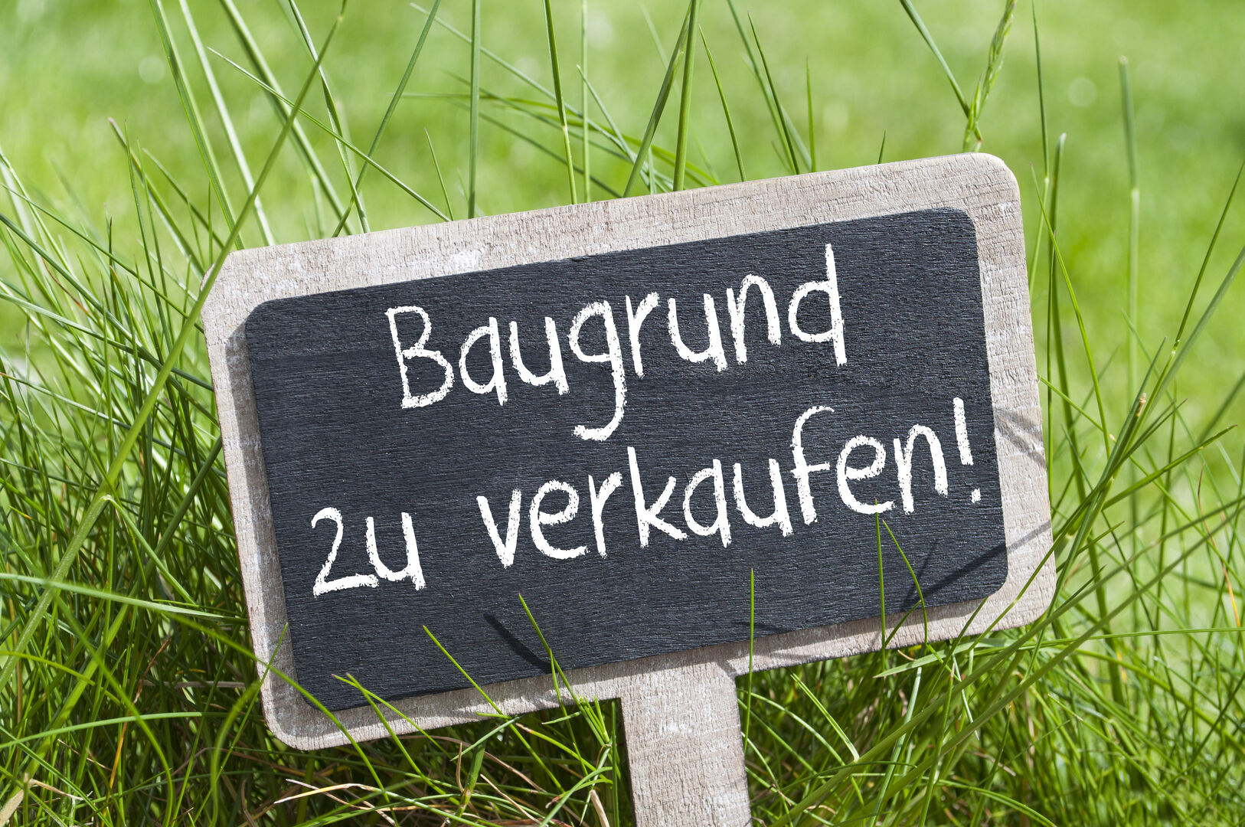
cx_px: 622
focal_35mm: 60
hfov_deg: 33.4
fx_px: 2072
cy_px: 414
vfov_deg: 22.6
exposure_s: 1/320
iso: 200
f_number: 9
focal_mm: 40
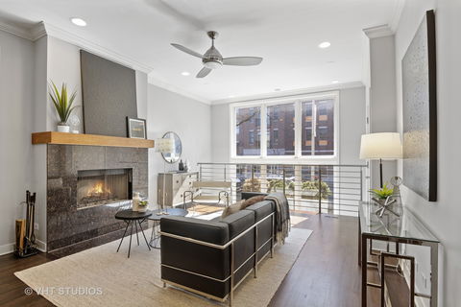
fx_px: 230
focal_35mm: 18
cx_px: 230
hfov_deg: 90.0
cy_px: 154
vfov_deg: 67.4
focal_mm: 18
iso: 200
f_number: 8
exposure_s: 1/5
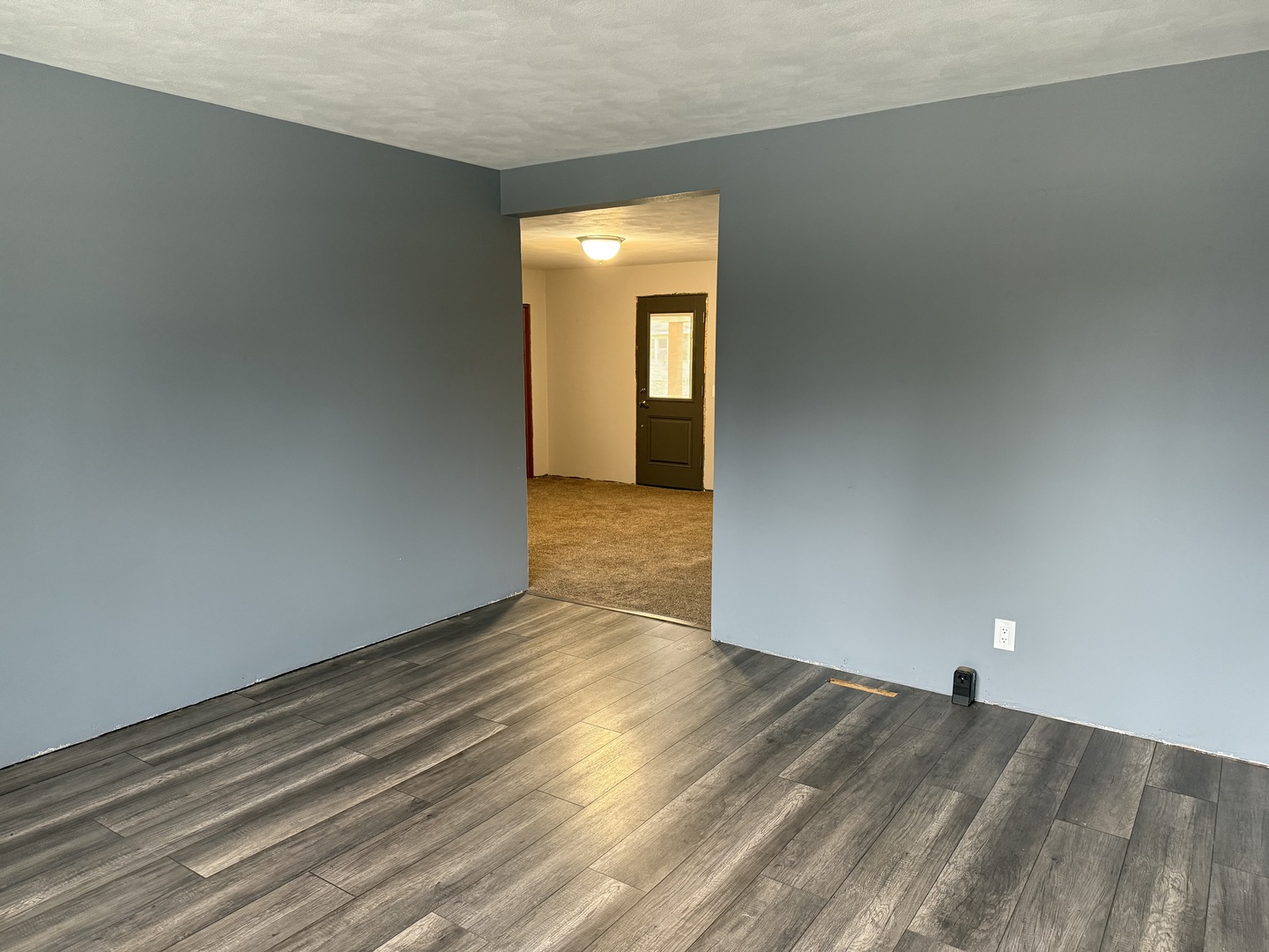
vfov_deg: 56.8
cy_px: 476
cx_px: 634
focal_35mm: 24
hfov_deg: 71.6
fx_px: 880
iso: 320
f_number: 1.78
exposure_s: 1/60
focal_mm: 6.76
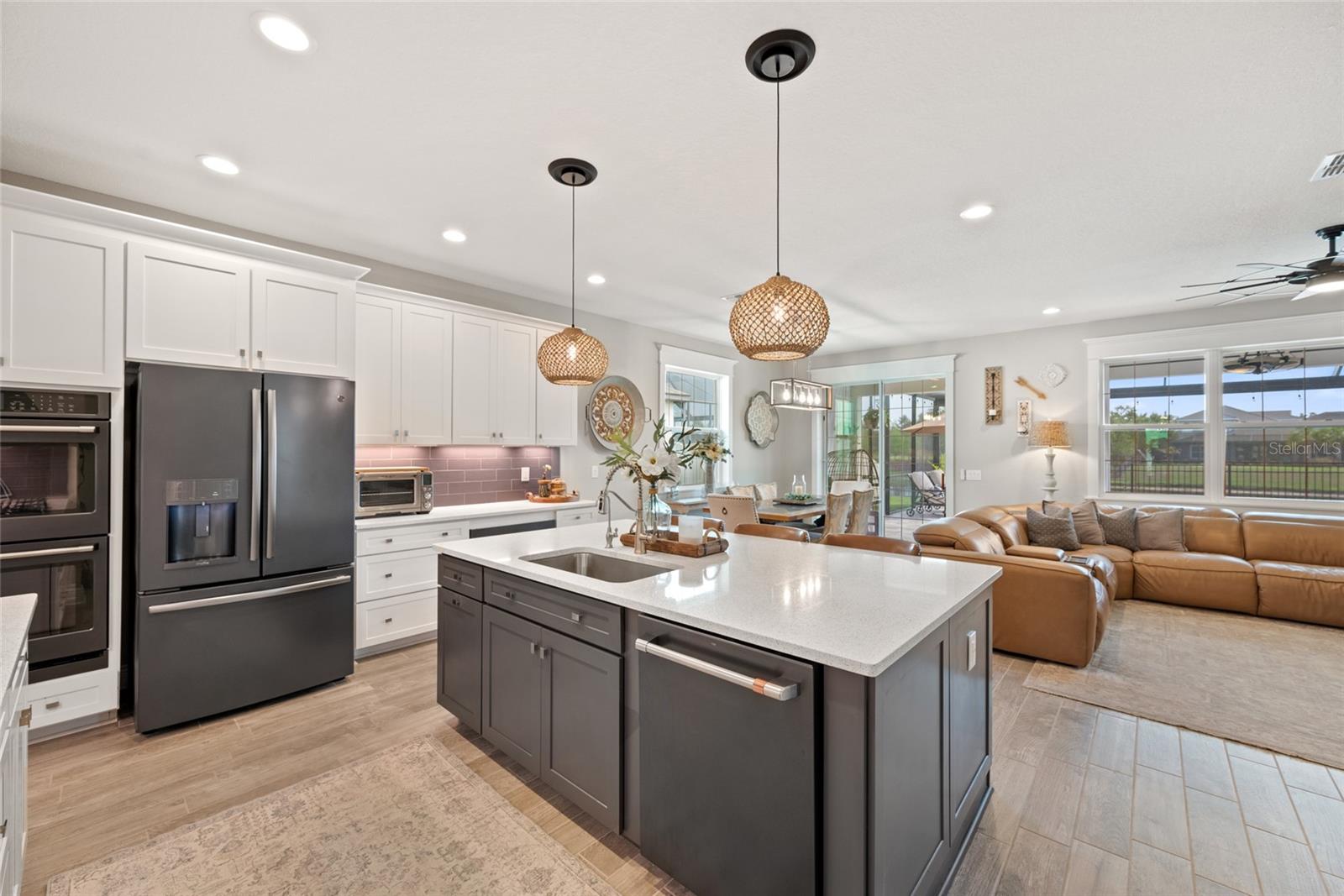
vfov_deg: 81.2
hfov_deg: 104.2
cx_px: 672
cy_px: 448
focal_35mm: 14
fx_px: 523
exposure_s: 1/3
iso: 250
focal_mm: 14
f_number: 7.1
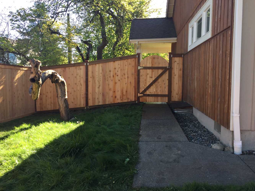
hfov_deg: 61.7
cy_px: 96
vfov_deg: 48.2
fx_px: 214
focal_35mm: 29
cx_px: 128
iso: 32
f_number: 2.2
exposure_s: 1/222
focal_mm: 4.15
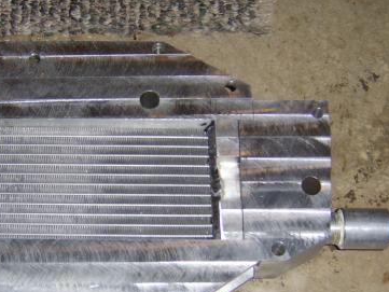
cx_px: 142
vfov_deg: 26.5
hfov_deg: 34.7
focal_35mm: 55
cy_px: 186
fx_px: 618
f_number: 2.7
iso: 141
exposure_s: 1/30
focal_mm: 8.13
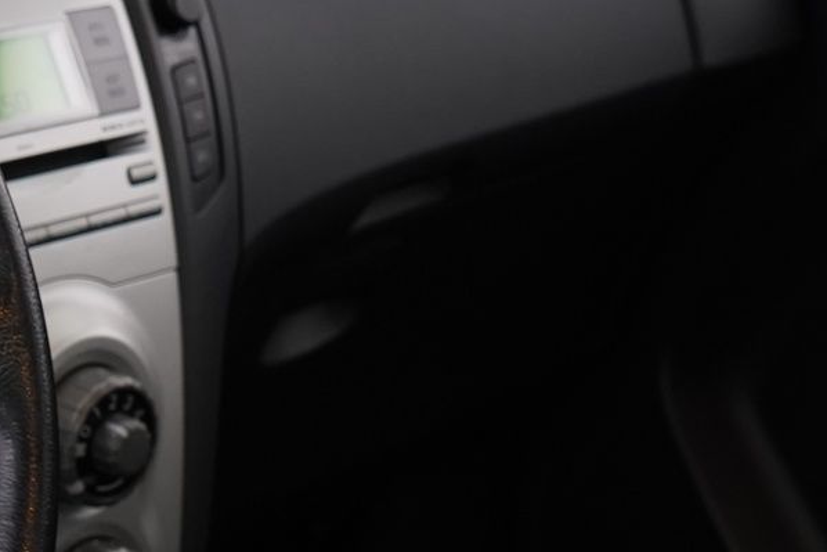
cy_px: 466
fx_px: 2688
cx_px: -220
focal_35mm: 117
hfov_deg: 16.6
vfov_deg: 11.7
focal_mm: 28
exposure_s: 1/10
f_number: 5
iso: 1000
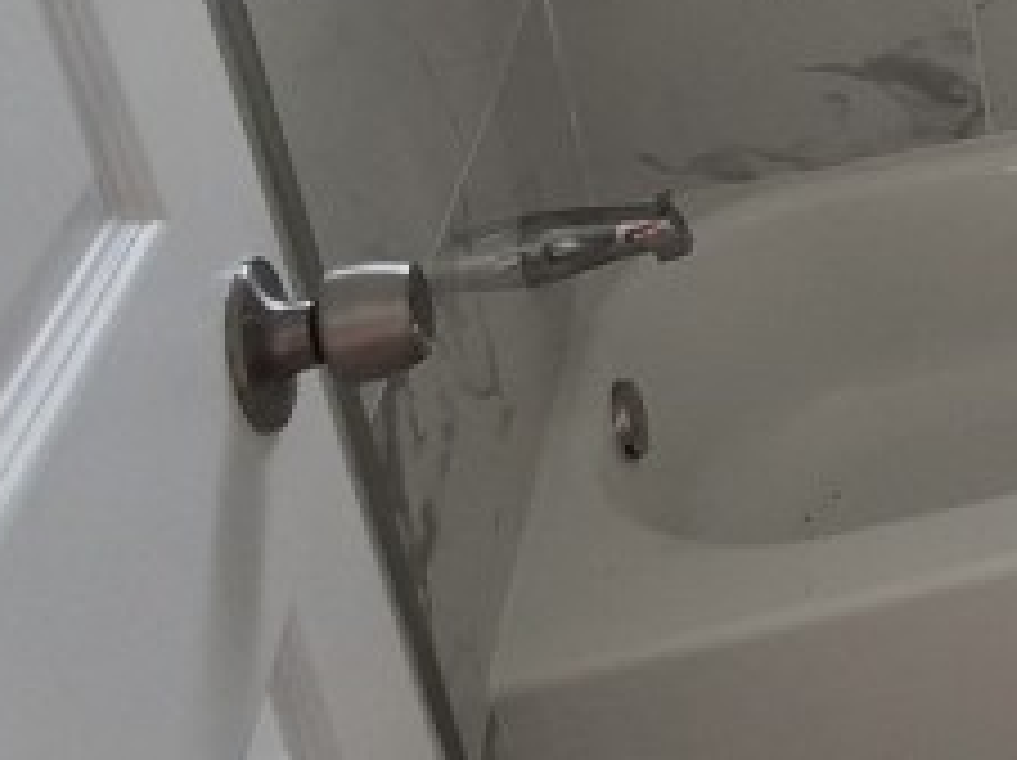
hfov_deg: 26.7
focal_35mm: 59
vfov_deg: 22.6
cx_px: 1382
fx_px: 1732
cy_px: -175
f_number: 2.2
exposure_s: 1/60
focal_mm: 1.74
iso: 64
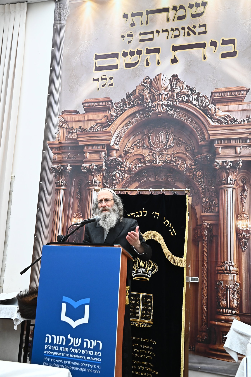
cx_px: 126
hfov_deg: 36.8
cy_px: 188
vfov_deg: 53.1
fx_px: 377
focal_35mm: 36
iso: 2000
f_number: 8
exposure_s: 1/200
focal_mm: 36
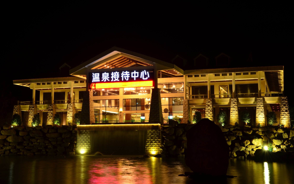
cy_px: 94
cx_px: 147
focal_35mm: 52
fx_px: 417
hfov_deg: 38.9
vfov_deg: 24.9
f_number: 13
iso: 140
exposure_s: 4
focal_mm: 34
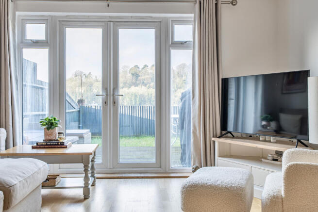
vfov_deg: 42.3
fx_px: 274
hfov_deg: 60.3
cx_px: 159
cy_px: 106
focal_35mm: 31
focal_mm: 21
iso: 100
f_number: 8
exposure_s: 1/2
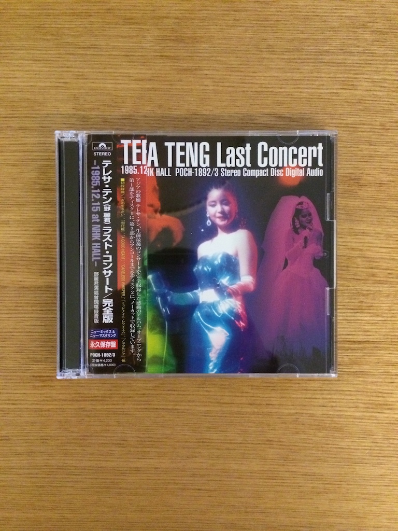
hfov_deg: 46.8
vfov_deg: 60.0
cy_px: 266
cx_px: 199
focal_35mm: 30
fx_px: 460
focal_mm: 4.12
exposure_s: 1/17
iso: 800
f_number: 2.2
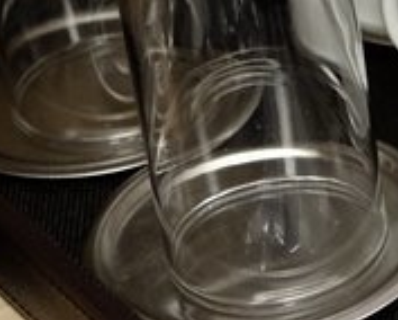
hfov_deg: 9.8
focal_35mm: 191
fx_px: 2252
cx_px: 591
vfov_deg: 8.1
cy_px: 131
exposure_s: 1/60
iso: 2500
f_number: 3.6
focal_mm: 26.5
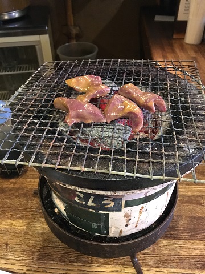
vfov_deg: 61.7
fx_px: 229
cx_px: 102
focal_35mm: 29
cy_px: 137
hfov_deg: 48.2
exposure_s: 1/15
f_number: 2.2
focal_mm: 4.15
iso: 320
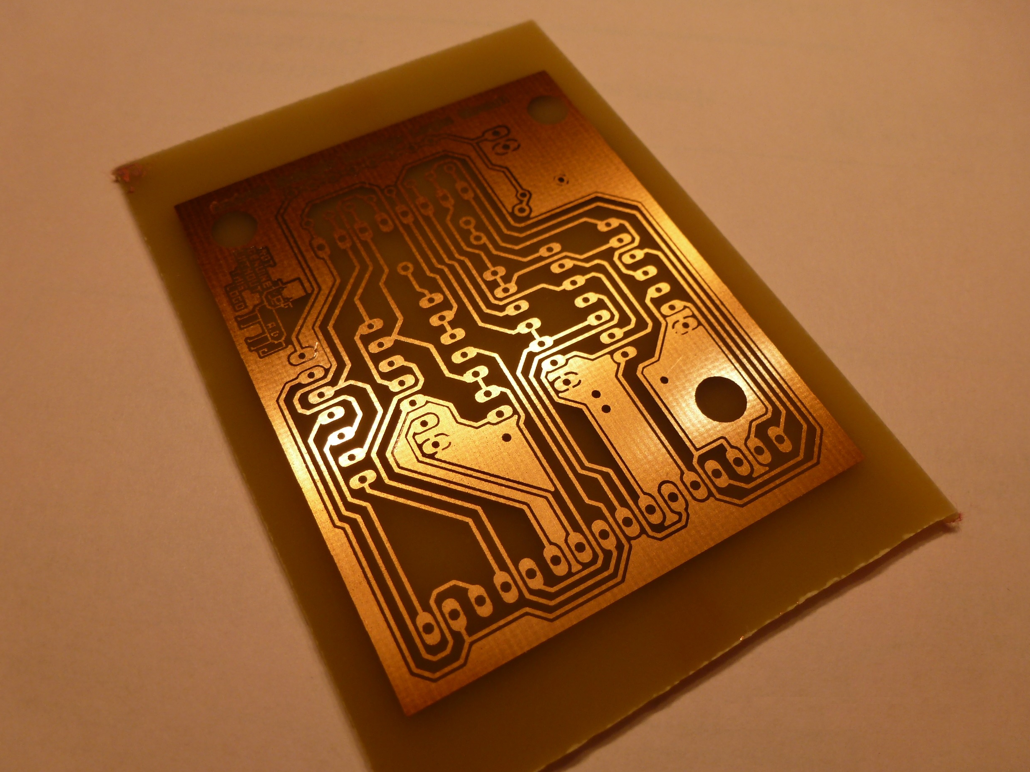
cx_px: 501
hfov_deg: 69.4
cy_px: 392
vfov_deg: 54.9
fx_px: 744
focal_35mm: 25
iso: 125
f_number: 3.3
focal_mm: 4.3
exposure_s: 1/60
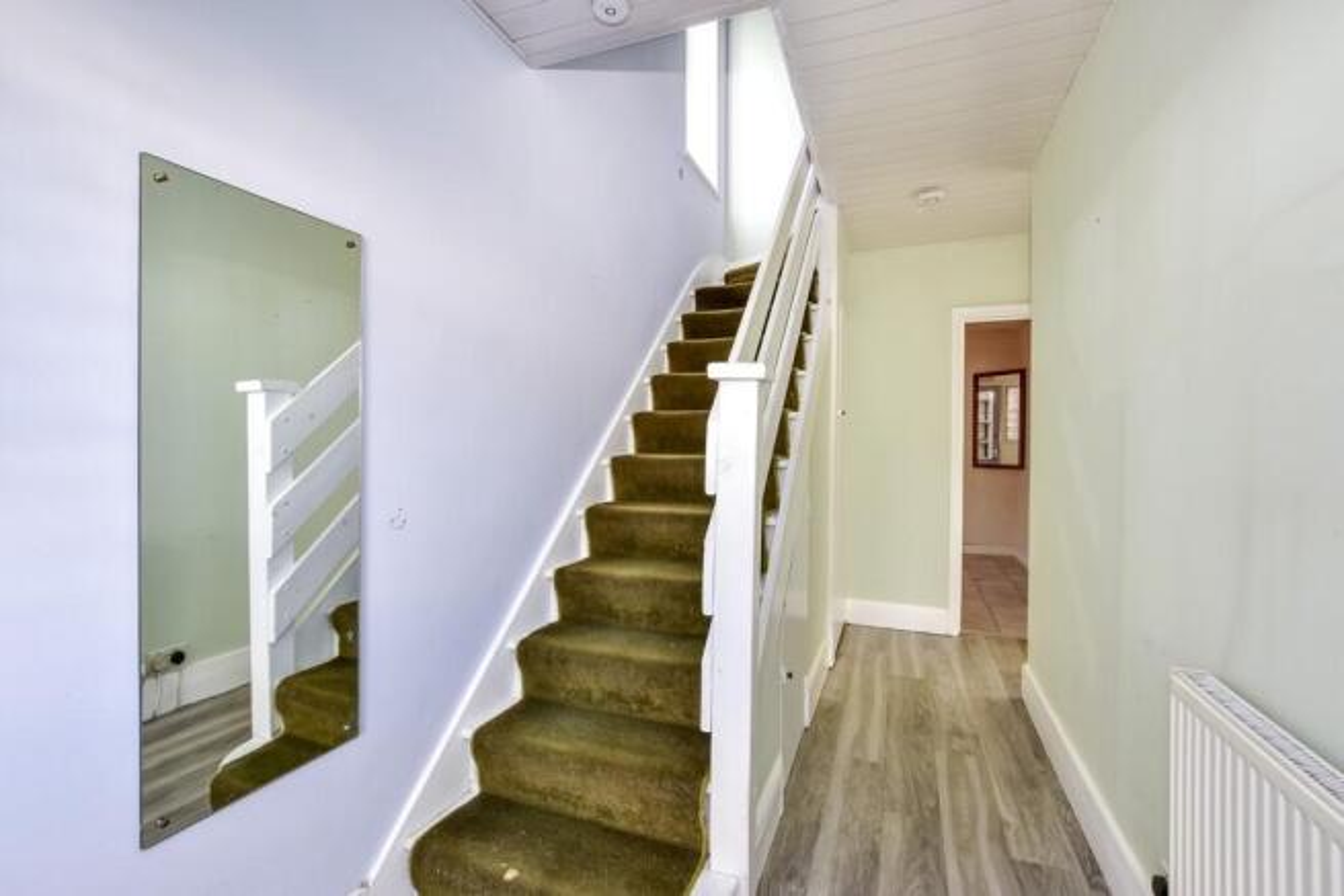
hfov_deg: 100.4
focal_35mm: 15
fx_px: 560
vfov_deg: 77.4
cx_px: 672
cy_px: 448
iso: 640
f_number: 8
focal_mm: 10
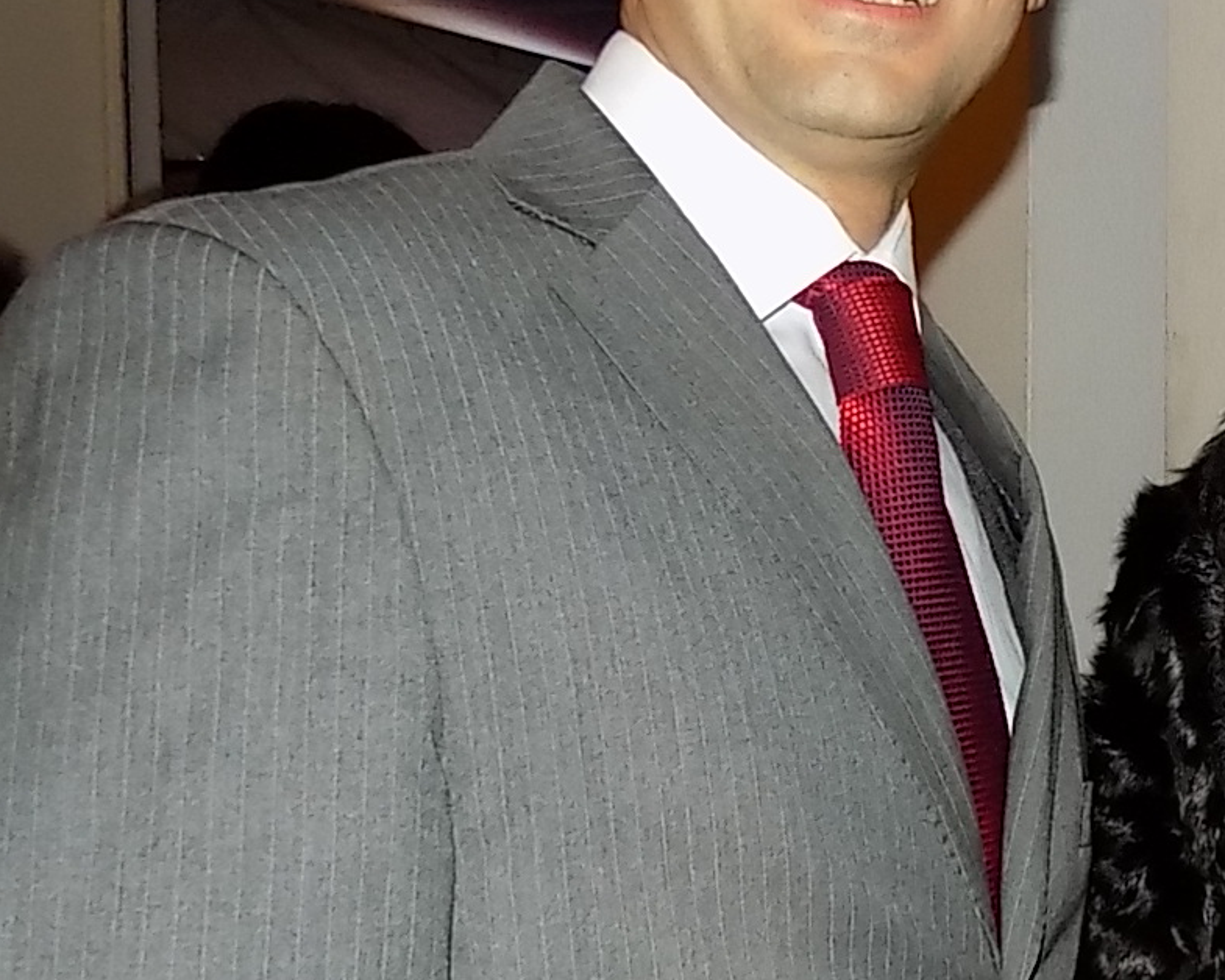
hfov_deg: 25.6
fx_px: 2357
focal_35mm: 65
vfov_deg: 23.5
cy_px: 588
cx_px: 1528
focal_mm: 4
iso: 200
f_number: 3.1
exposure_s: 1/30
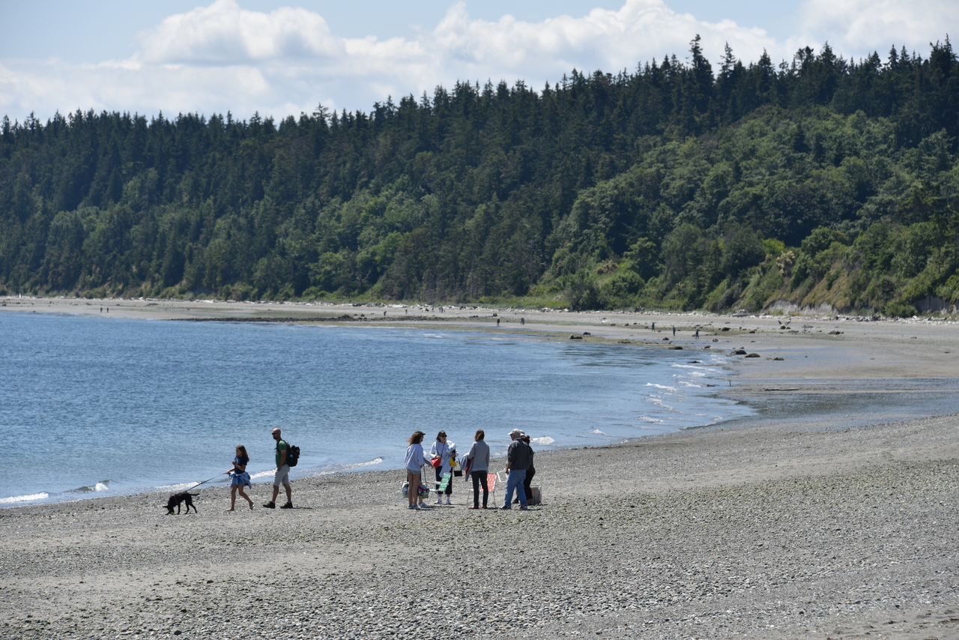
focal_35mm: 150
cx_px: 480
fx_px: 3996
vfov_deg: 9.2
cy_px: 320
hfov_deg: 13.7
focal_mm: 150
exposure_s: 1/320
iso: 100
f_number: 8
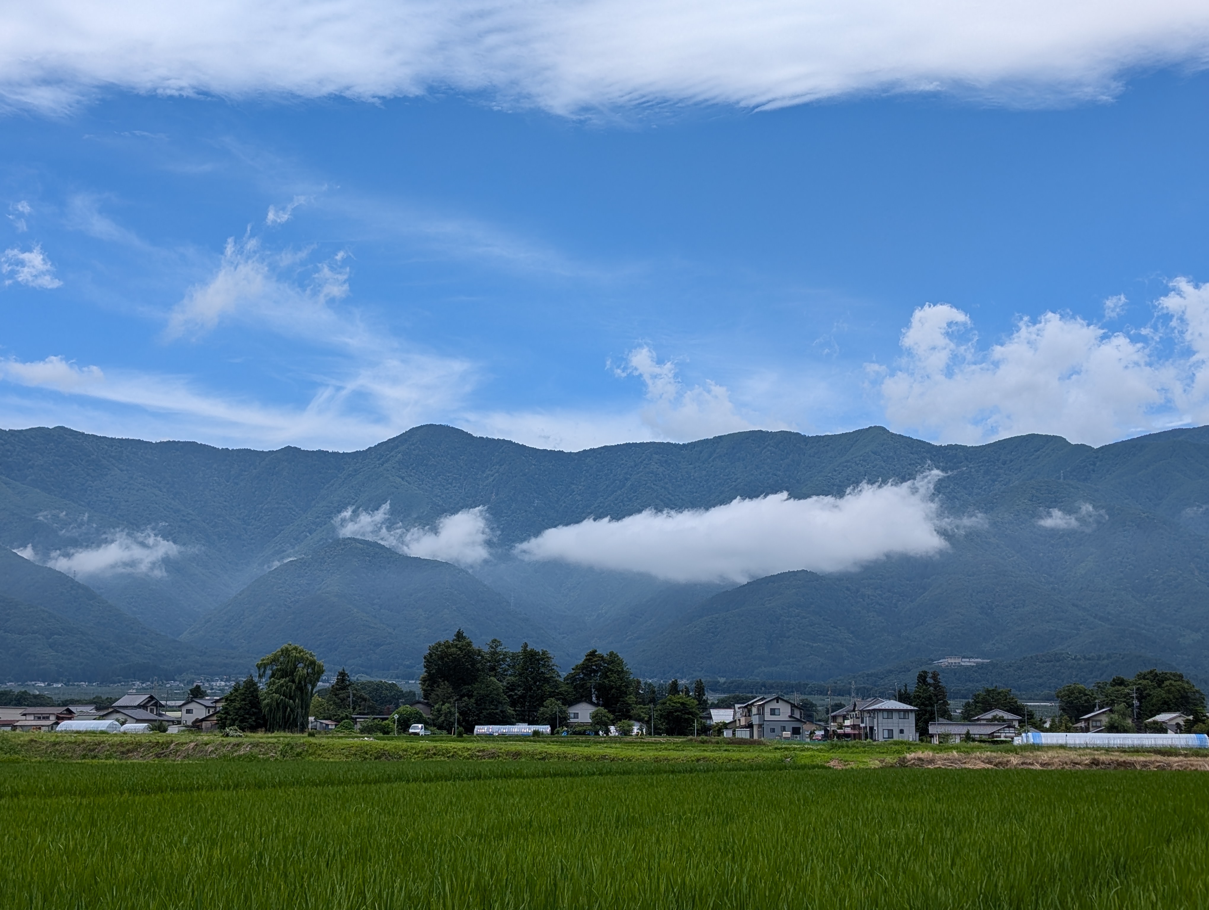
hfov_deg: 38.9
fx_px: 1714
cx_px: 604
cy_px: 455
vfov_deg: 29.7
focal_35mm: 49
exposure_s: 1/1984
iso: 22
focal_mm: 6.9
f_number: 1.68
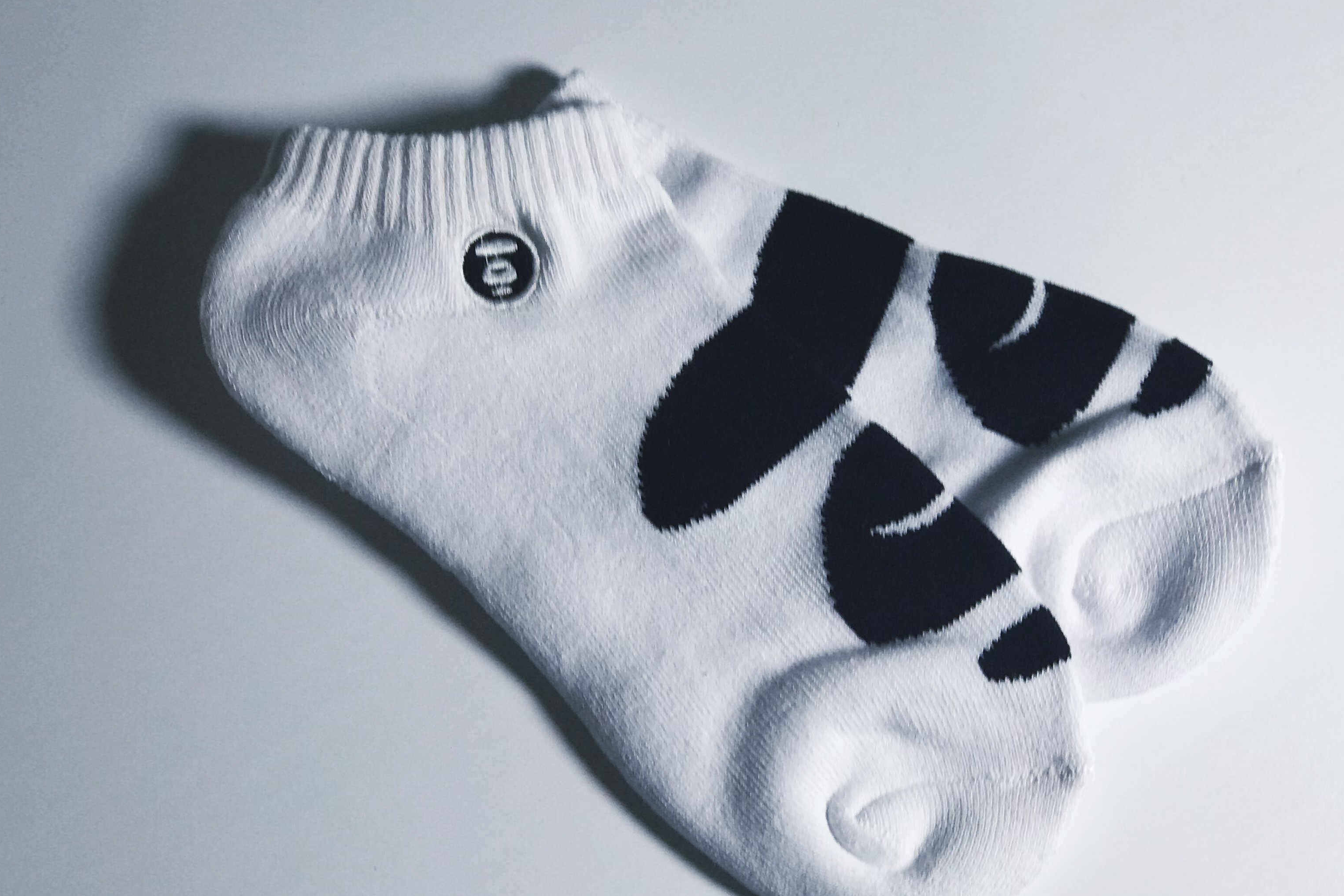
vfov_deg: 17.5
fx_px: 2912
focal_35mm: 78
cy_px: 490
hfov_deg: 26.0
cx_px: 745
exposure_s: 1/116
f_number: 2.8
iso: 20
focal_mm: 6.6
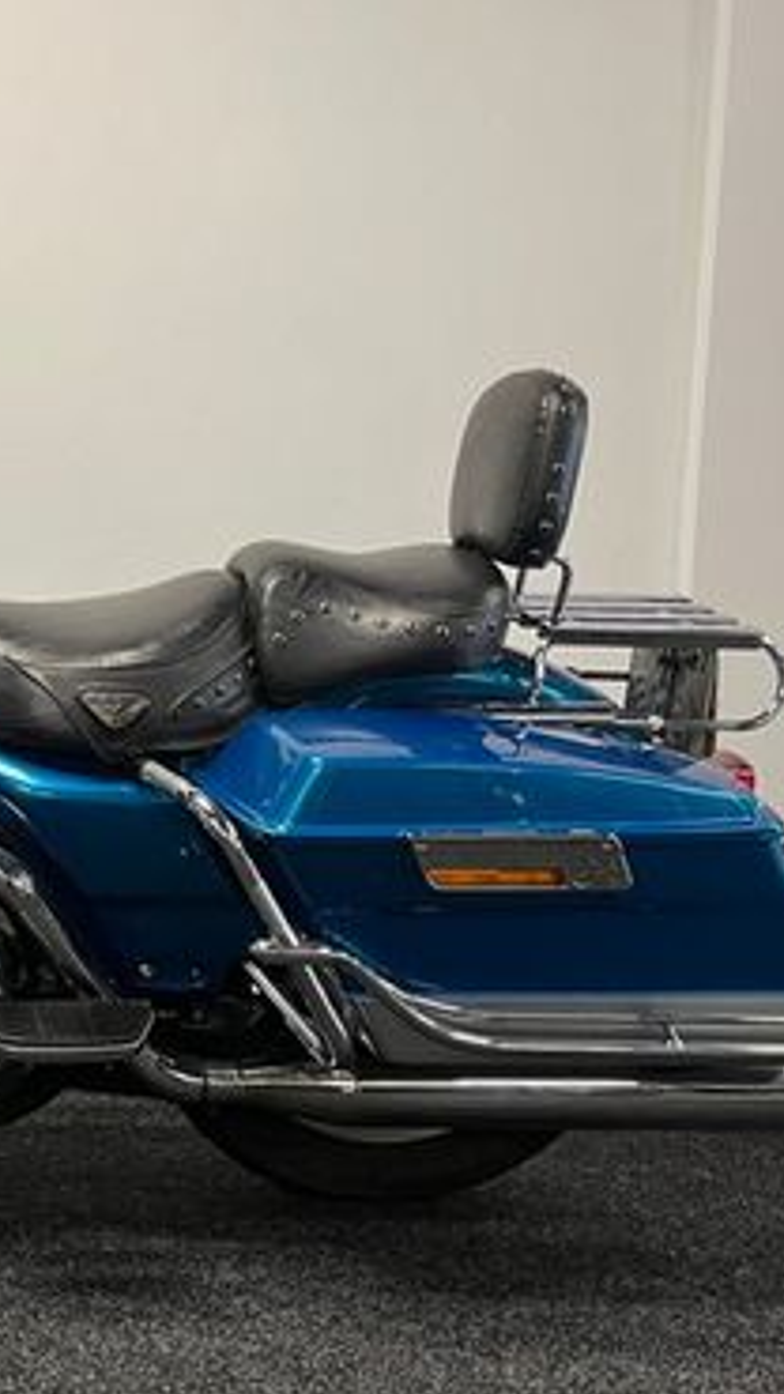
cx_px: -121
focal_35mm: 49
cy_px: 769
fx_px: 1812
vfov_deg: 42.0
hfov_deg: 22.7
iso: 100
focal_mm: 5.1
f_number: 1.6
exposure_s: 1/50
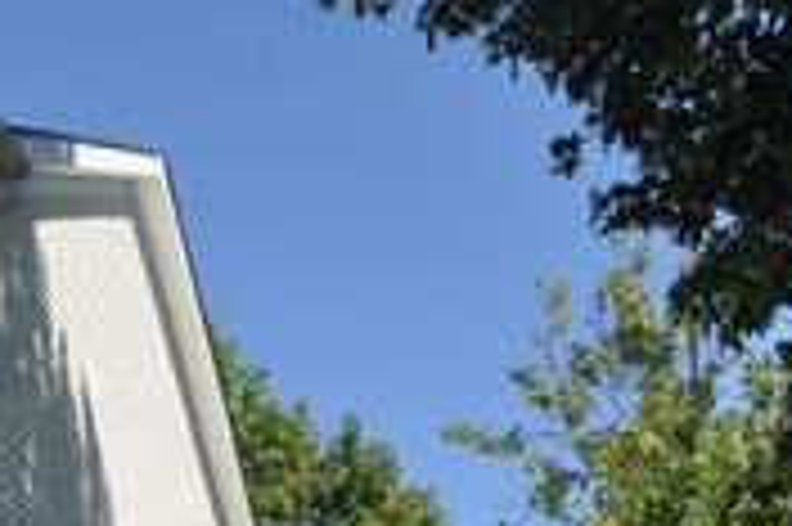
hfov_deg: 22.0
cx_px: -176
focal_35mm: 85
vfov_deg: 15.4
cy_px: 638
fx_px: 1868
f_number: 9
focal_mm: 20
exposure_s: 1/320
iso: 200
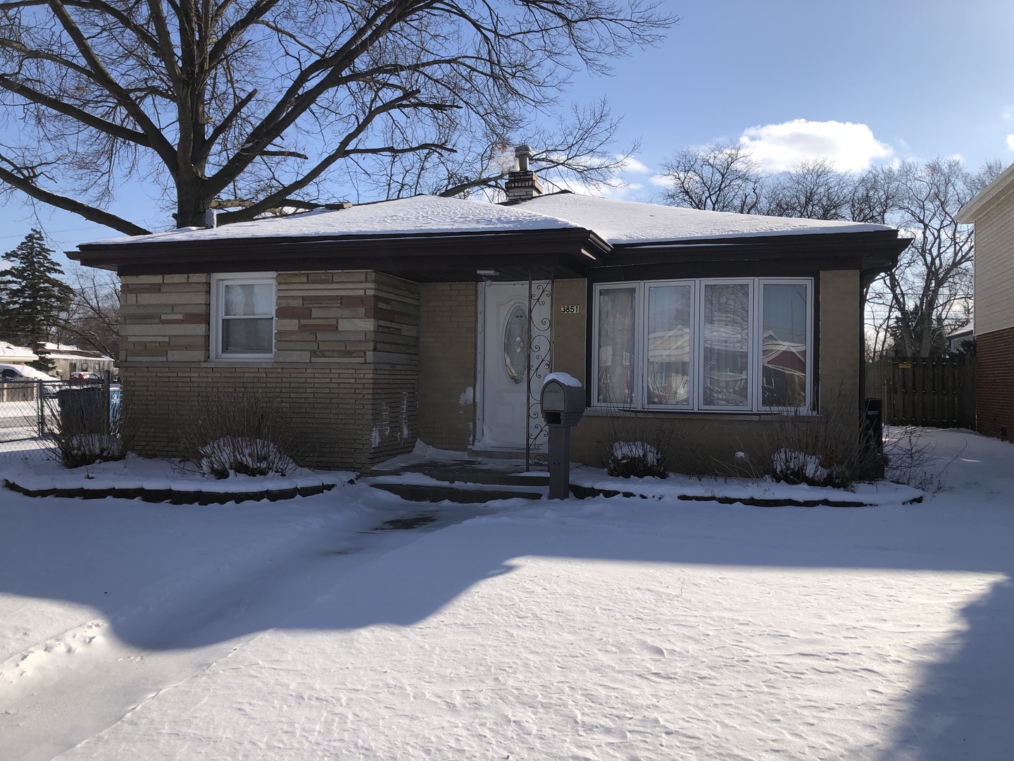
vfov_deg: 49.7
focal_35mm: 28
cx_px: 507
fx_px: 820
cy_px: 380
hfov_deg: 63.4
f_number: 1.8
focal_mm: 3.99
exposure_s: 1/2857
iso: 20
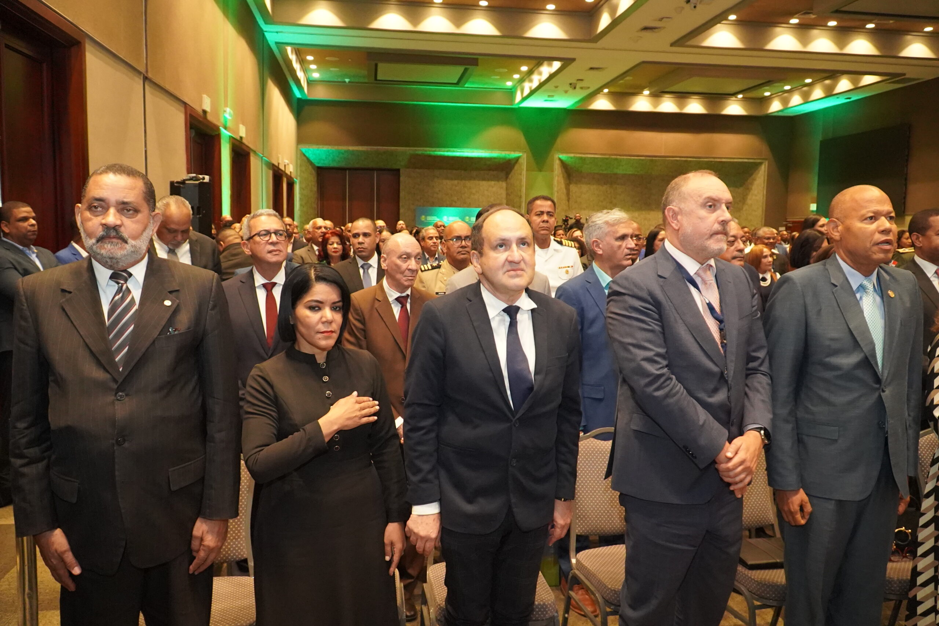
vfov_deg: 47.9
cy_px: 313
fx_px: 704
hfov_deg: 67.4
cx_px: 470
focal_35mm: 27
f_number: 4
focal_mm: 18
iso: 6400
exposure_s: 1/160
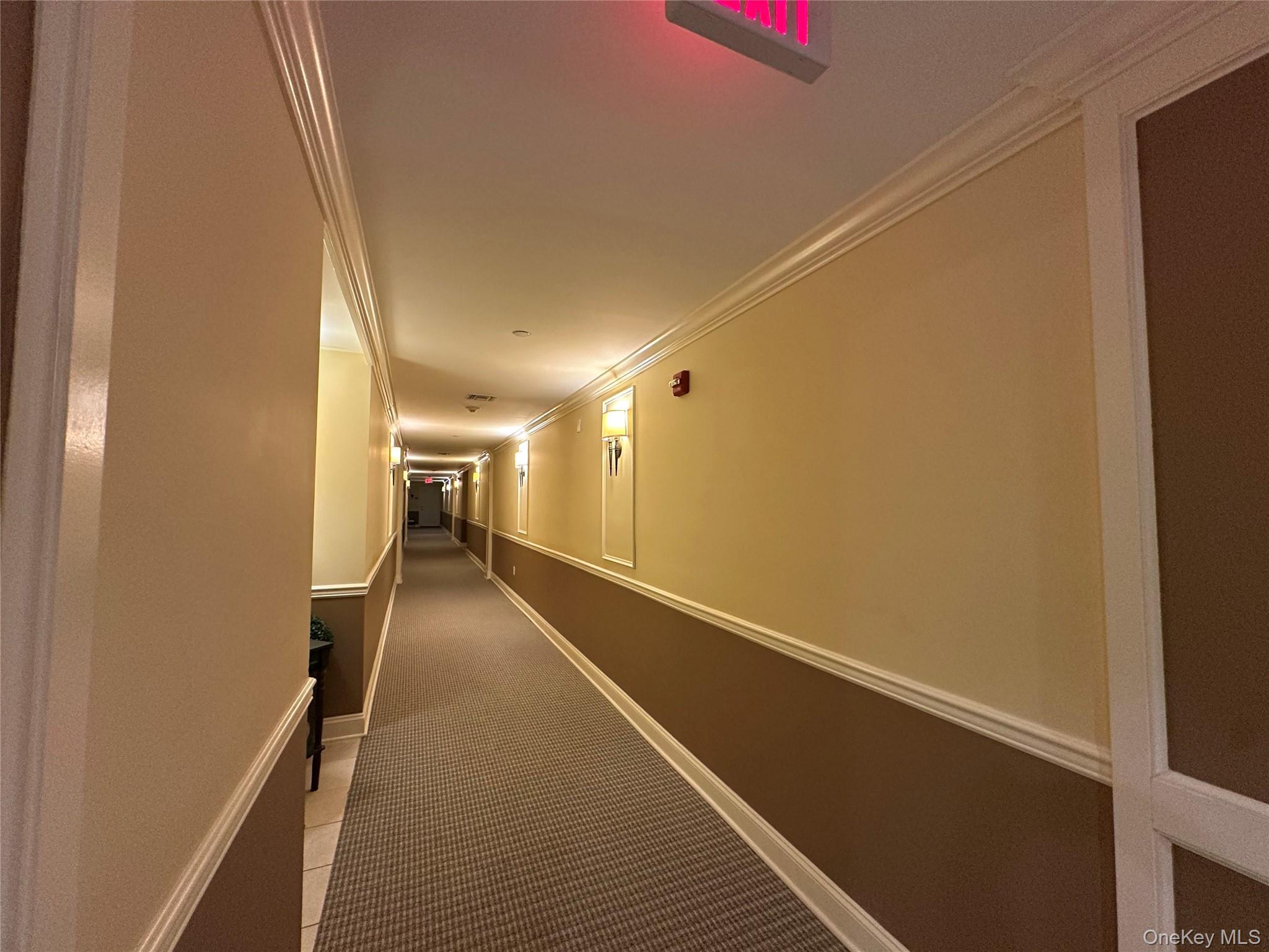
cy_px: 476
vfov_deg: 85.7
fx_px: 513
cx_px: 634
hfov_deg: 102.1
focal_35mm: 14
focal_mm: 2.22
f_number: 2.2
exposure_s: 1/60
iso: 400
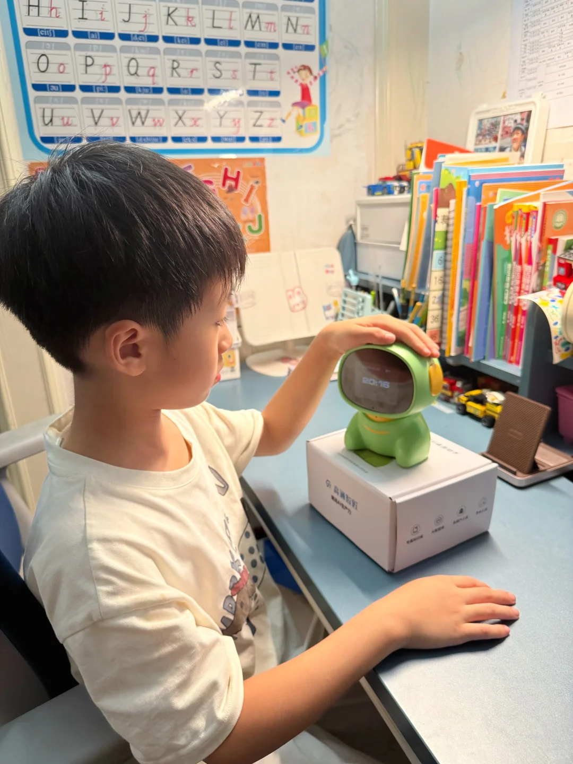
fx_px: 530
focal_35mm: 24
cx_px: 286
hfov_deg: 56.8
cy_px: 382
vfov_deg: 71.6
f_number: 1.78
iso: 200
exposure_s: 1/50
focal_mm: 6.76
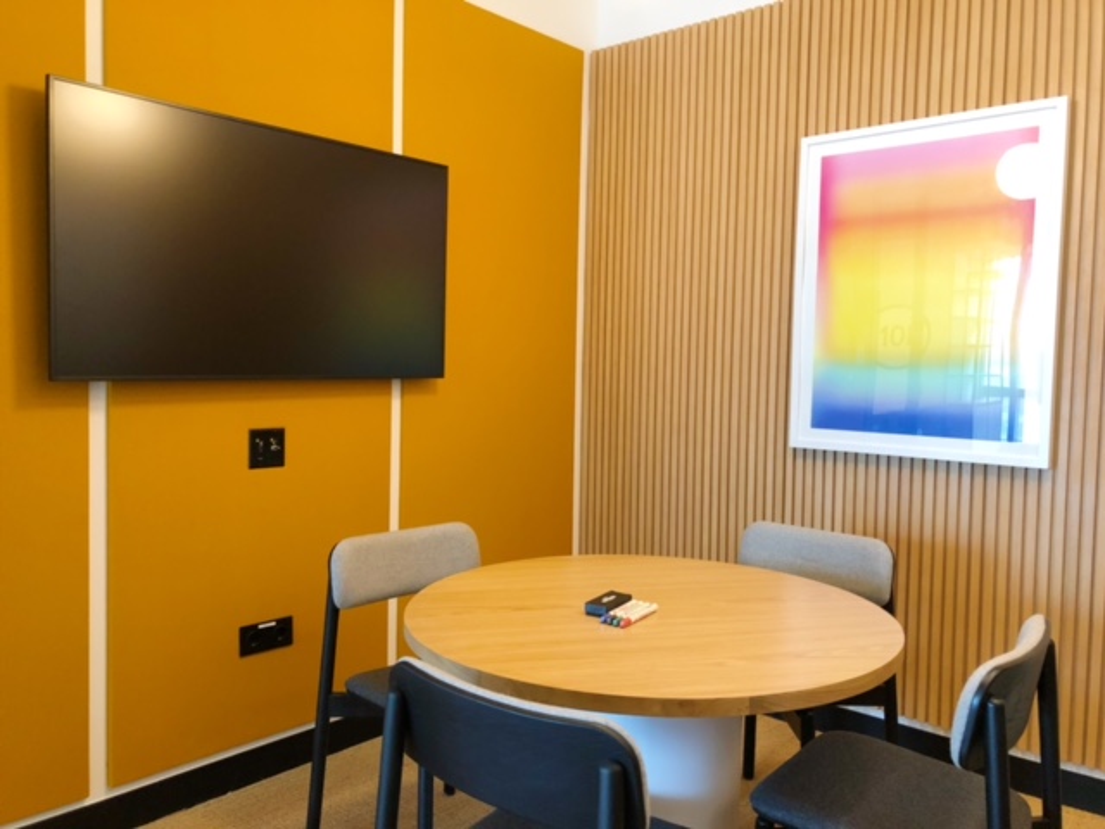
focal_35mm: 28
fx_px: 894
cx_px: 552
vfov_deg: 49.7
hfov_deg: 63.4
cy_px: 414
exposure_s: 1/17
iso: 100
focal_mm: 3.99
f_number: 1.8
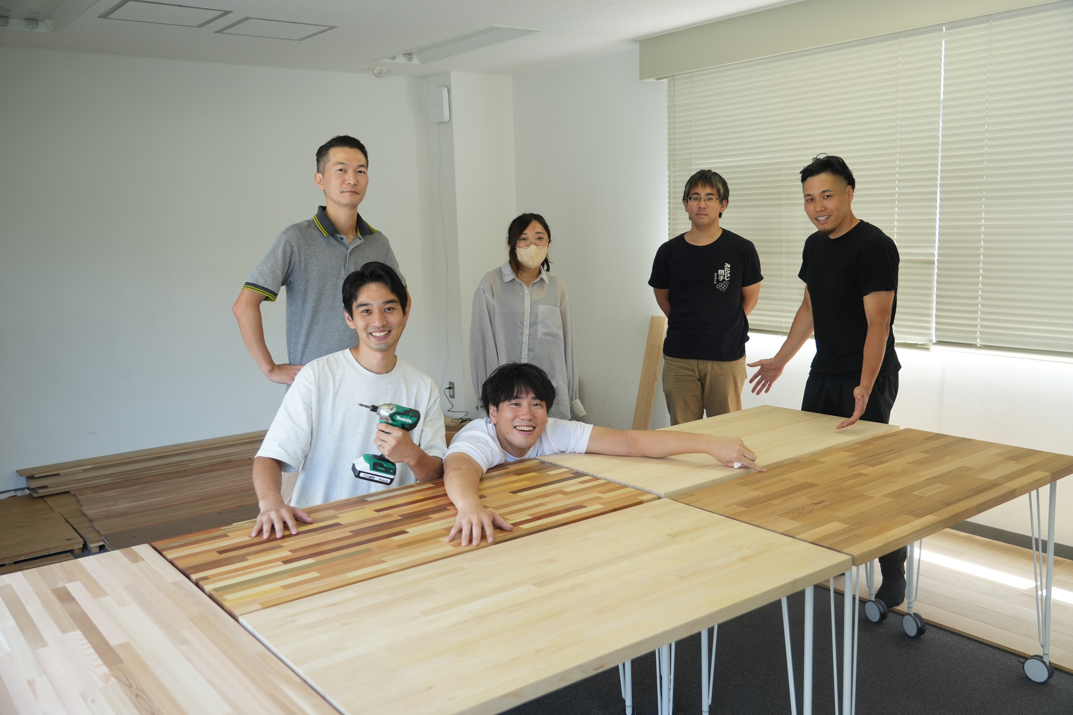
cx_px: 536
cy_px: 358
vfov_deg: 42.3
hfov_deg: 60.3
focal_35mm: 31
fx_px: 924
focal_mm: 31
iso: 250
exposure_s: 1/100
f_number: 4
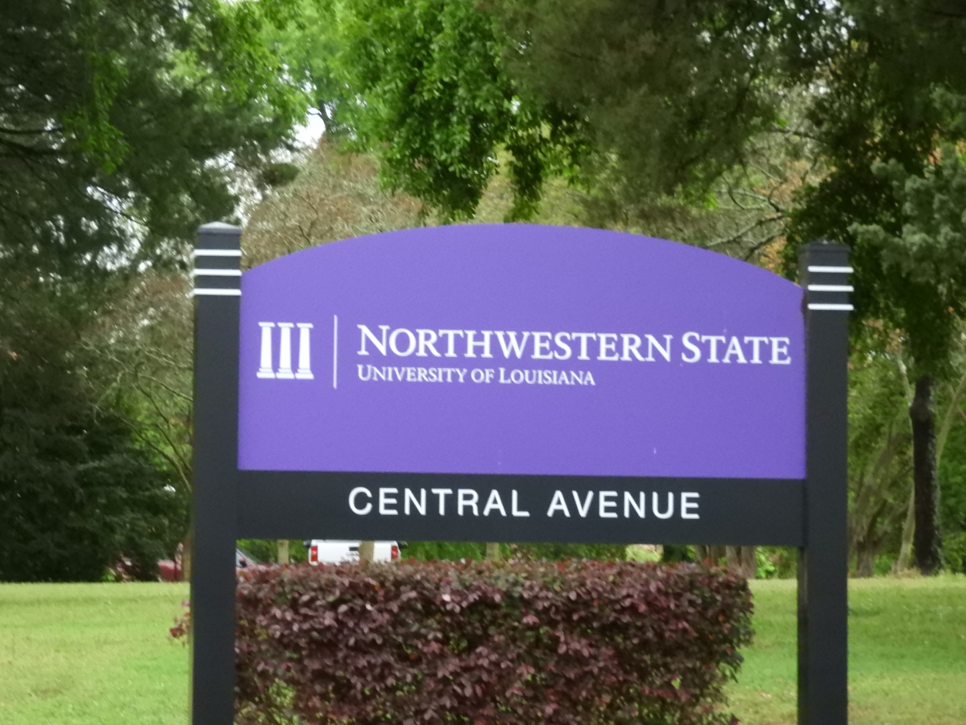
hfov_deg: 14.6
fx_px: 3767
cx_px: 483
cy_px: 362
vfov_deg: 11.0
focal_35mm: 135
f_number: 5
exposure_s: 1/250
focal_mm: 24.2
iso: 1600
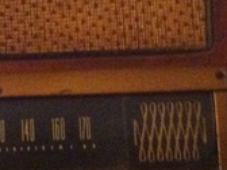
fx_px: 872
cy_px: 35
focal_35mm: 133
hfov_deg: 14.6
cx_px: 14
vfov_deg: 11.1
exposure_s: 1/15
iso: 1000
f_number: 2.8
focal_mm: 3.85
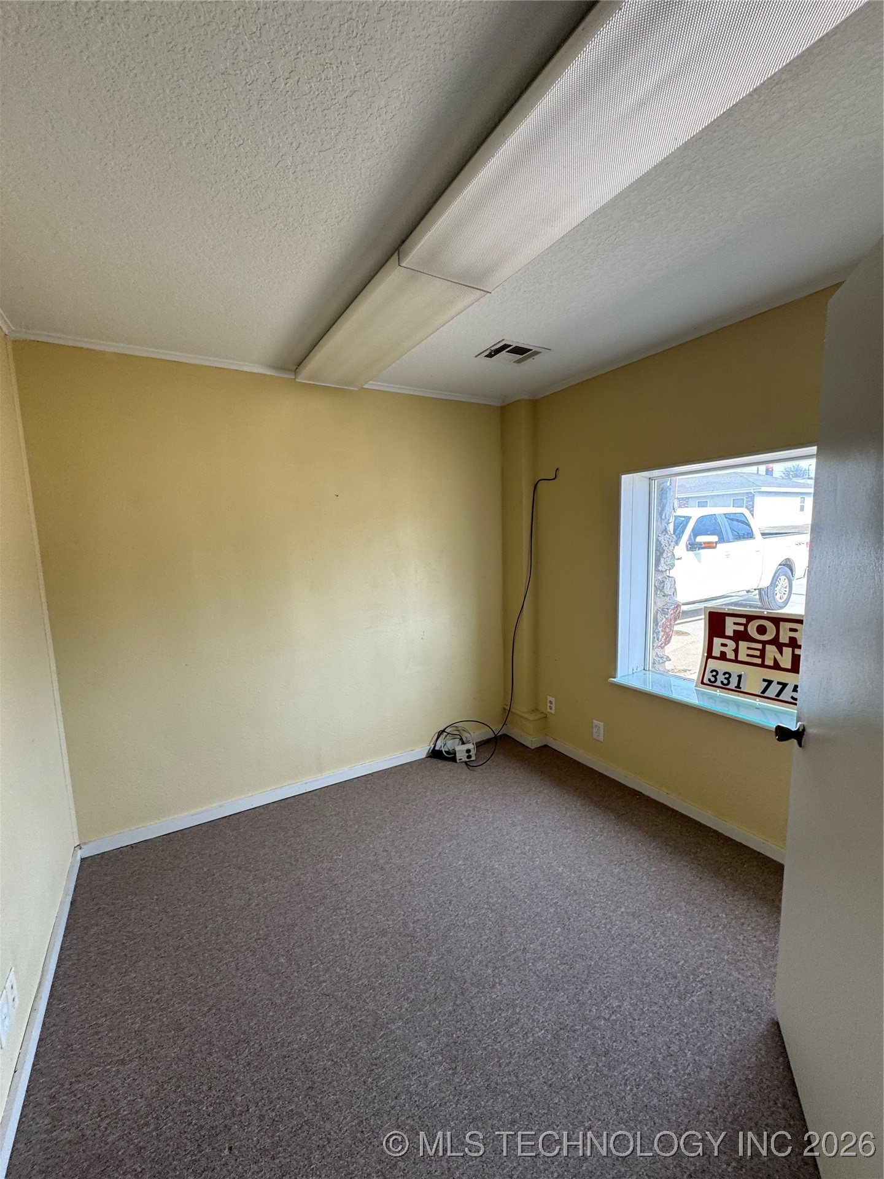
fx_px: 477
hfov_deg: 85.7
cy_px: 590
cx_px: 442
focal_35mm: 14
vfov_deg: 102.1
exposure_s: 1/99
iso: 80
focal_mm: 2.22
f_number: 2.2
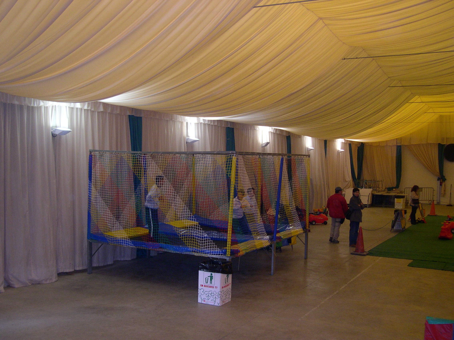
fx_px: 498
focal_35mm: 38
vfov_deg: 37.7
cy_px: 170
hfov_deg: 49.0
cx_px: 227
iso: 311
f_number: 2.8
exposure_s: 1/60
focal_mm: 8
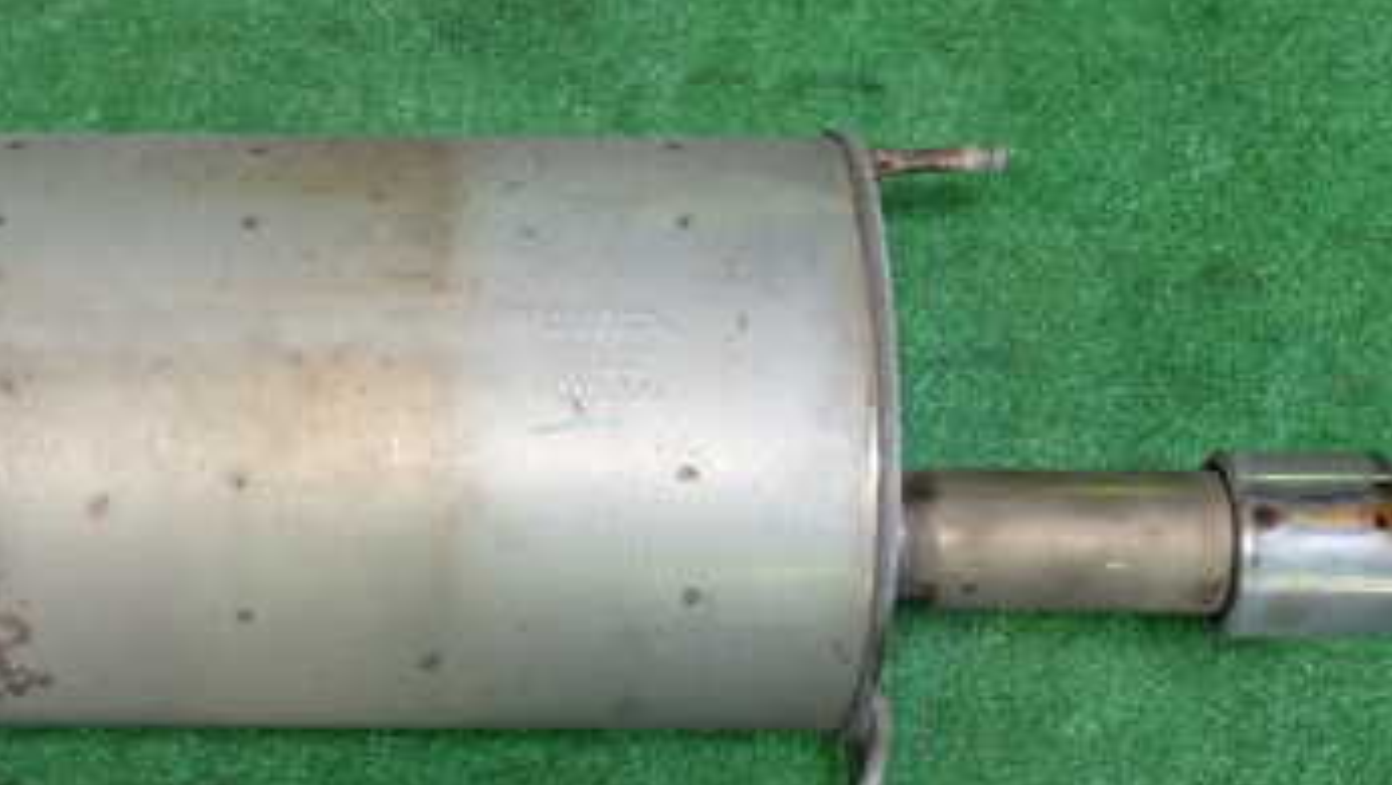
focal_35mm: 68
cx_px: 350
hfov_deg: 30.5
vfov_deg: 17.8
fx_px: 2511
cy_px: 443
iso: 200
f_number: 2.5
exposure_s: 1/40
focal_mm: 6.37
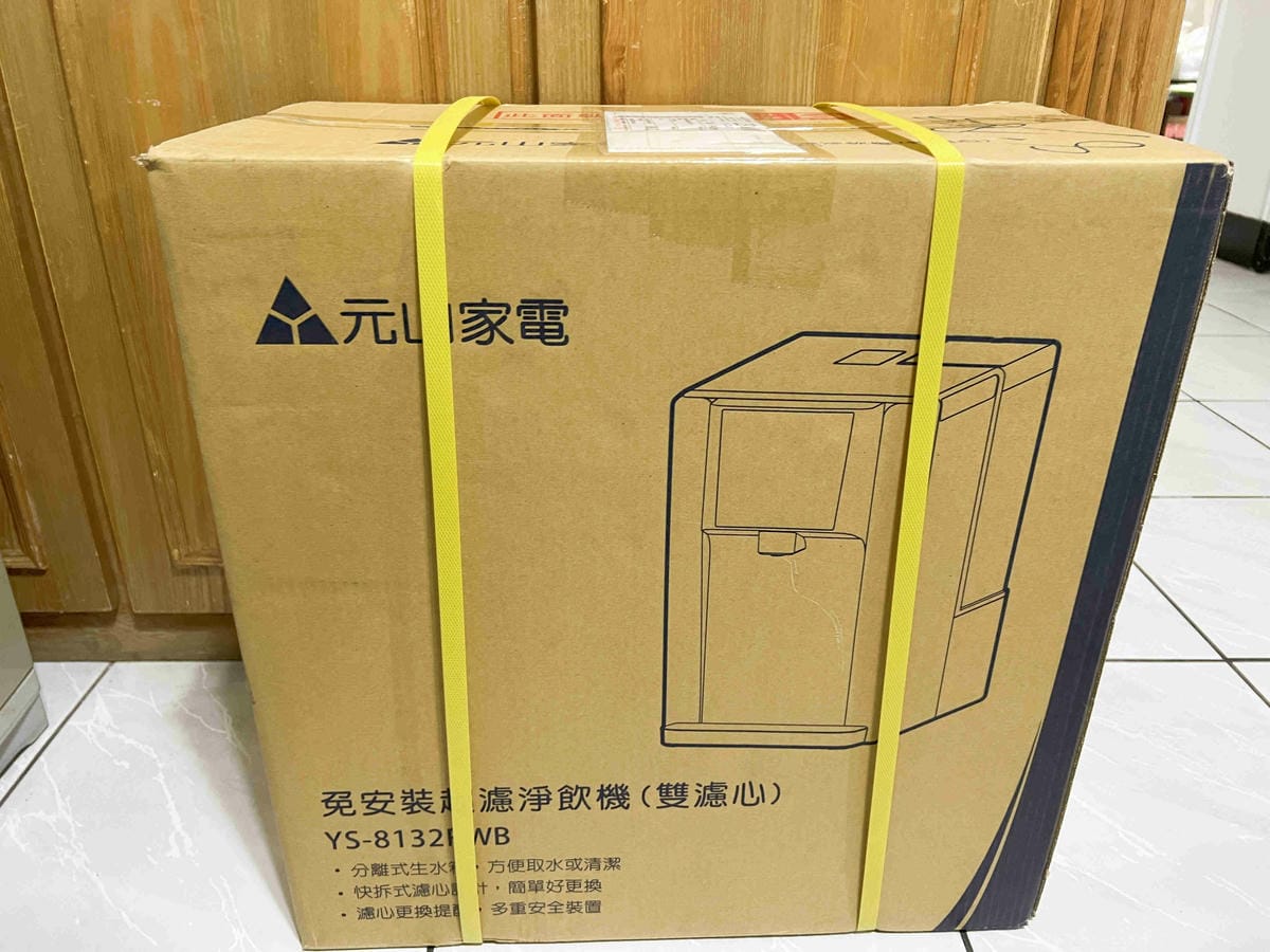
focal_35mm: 26
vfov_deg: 53.1
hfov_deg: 67.3
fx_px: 954
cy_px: 476
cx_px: 635
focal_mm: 5.7
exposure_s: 1/60
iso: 320
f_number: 1.5
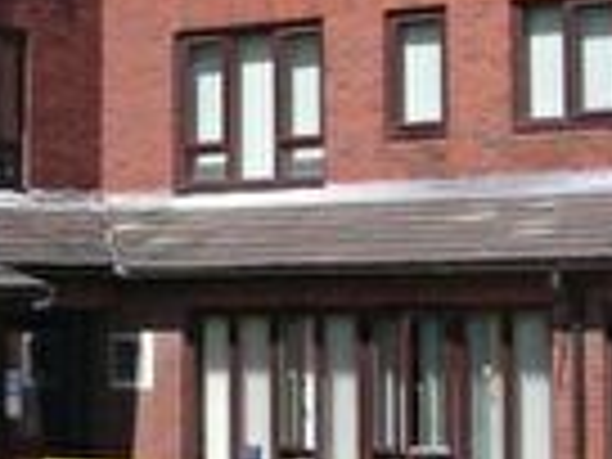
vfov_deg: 10.3
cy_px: 65
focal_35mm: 144
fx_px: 2546
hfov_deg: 13.7
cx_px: 184
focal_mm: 4.6
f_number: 5.6
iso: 80
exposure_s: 1/250
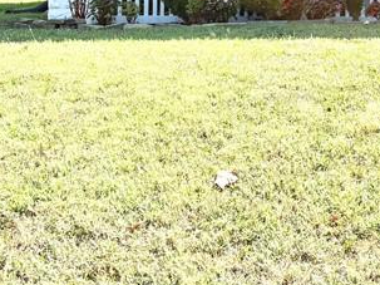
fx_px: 966
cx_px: 438
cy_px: -100
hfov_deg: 21.0
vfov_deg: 15.8
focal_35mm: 88
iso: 64
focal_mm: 5.96
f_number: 1.6
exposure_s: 1/2283
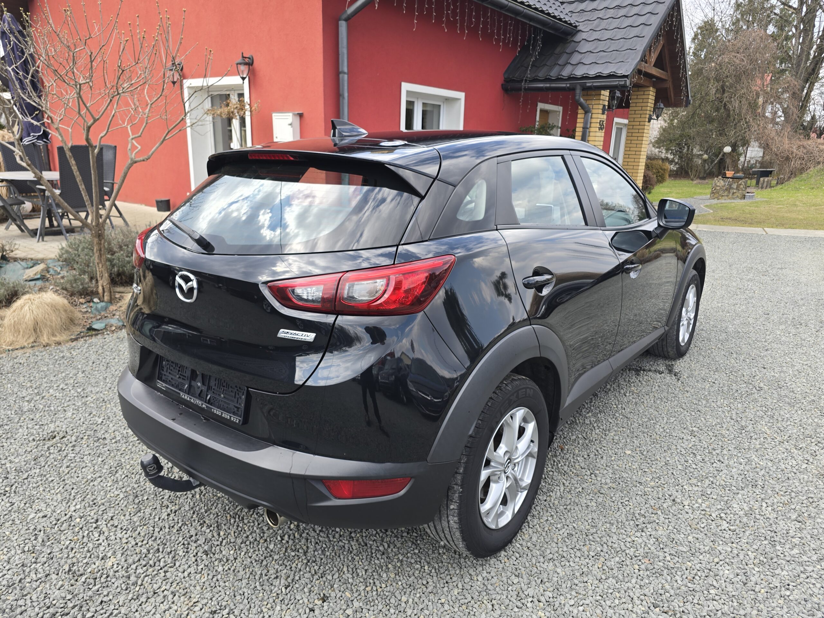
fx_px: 547
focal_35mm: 23
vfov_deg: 58.9
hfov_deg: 73.9
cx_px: 412
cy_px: 309
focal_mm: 6.3
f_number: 1.7
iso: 16
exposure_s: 1/180
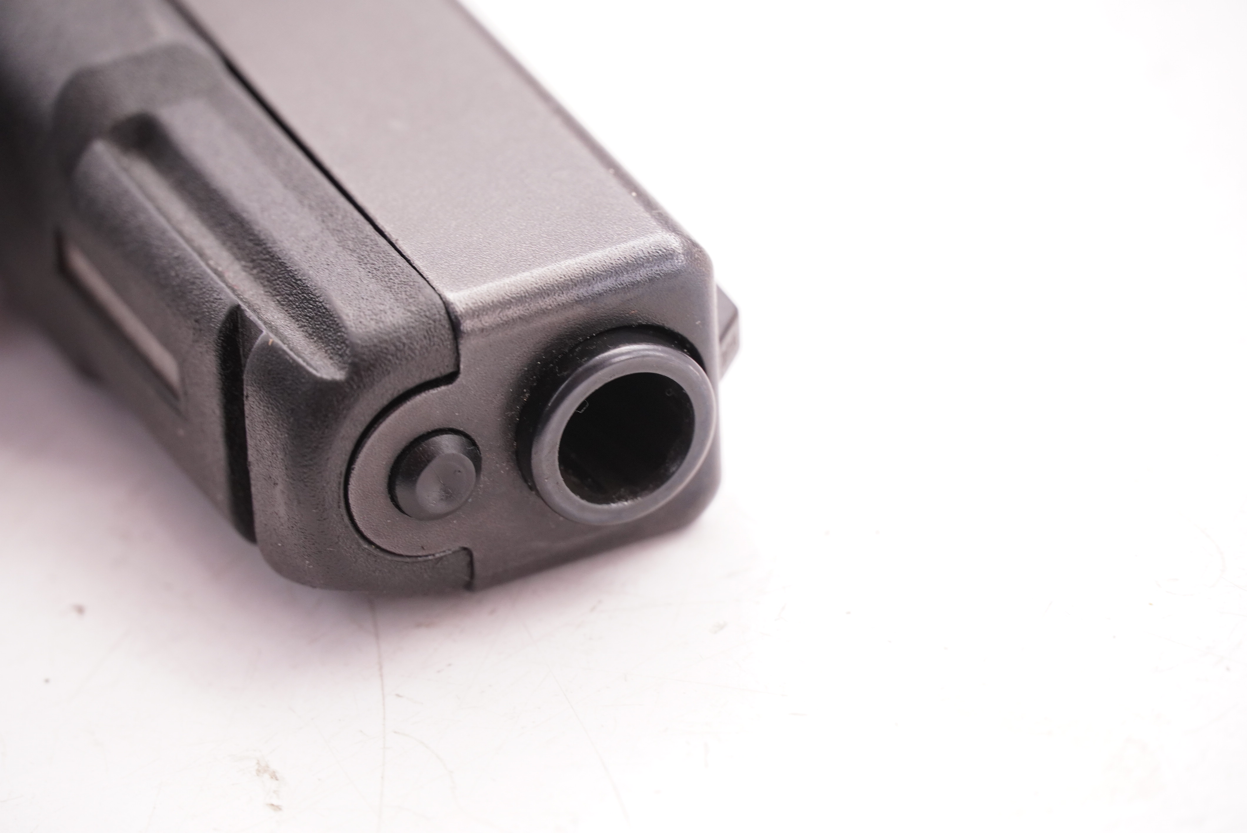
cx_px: 624
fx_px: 7018
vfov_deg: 6.8
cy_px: 416
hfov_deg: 10.2
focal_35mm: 202
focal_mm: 135
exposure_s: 1/125
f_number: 5.6
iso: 1000
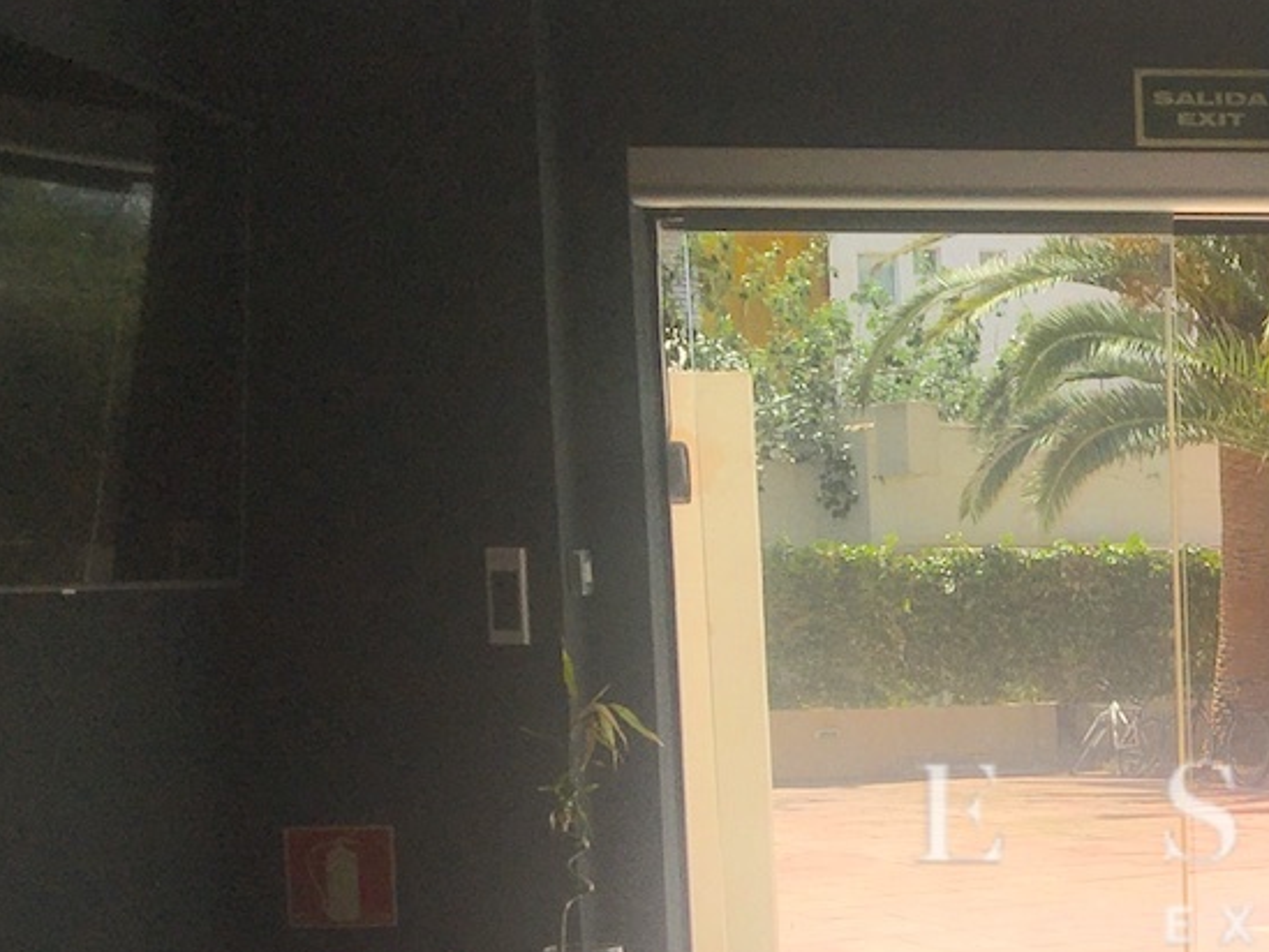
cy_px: 903
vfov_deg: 19.0
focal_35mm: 76
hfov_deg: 23.2
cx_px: 1586
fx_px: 2787
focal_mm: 4.15
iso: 25
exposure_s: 1/1603
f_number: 2.2
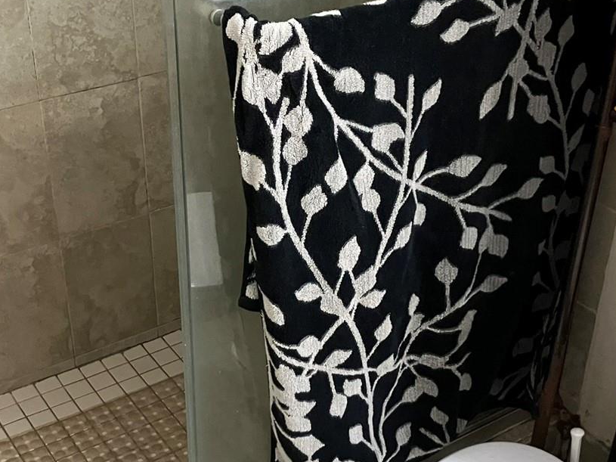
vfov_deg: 26.5
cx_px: 264
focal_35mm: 55
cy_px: 250
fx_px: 979
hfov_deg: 34.9
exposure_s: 1/30
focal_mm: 3.99
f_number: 1.8
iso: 320
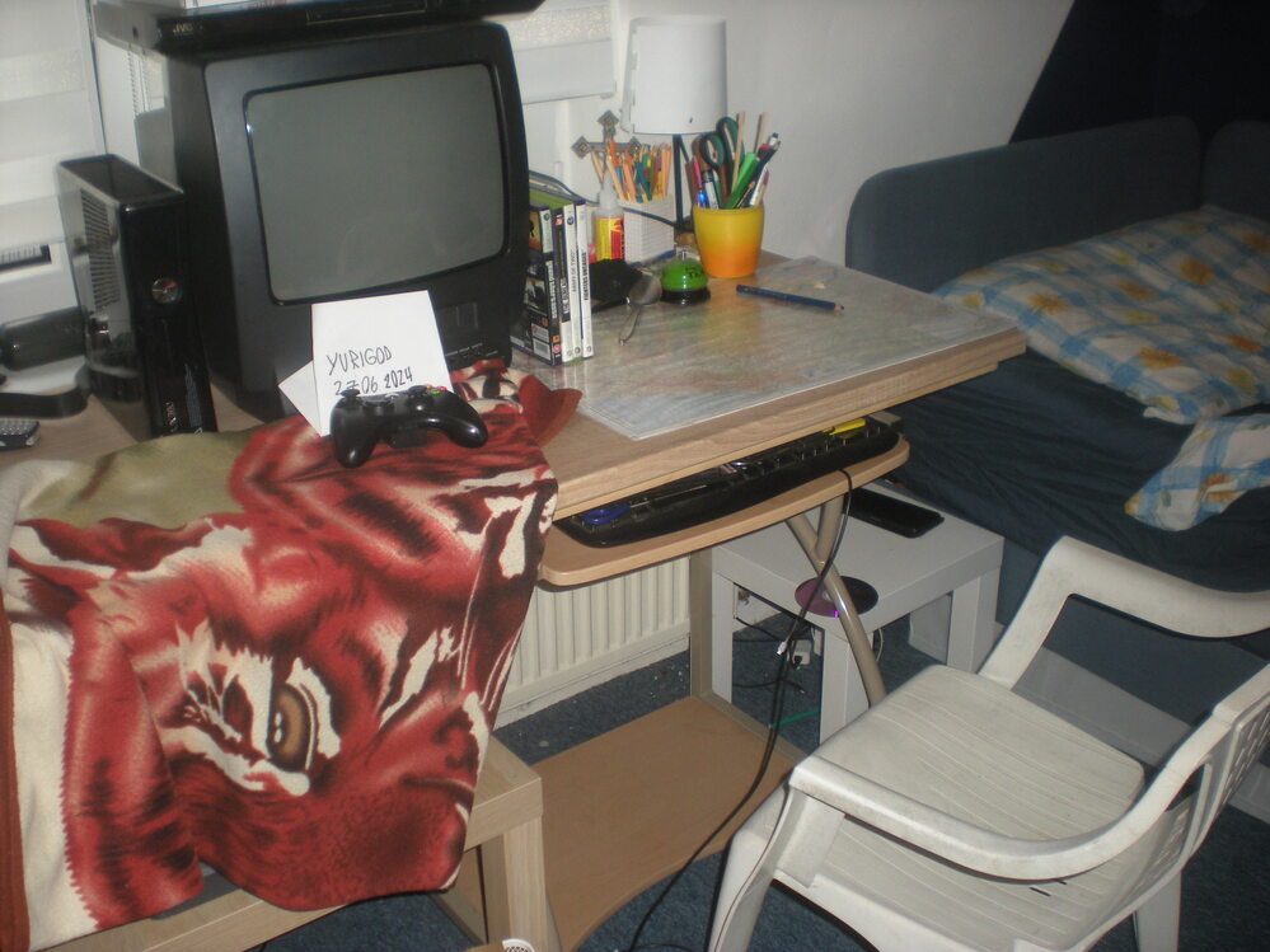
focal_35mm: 38
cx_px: 635
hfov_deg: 49.0
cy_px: 476
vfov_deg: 37.7
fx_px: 1394
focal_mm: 6.3
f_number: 3.1
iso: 117
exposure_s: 1/60
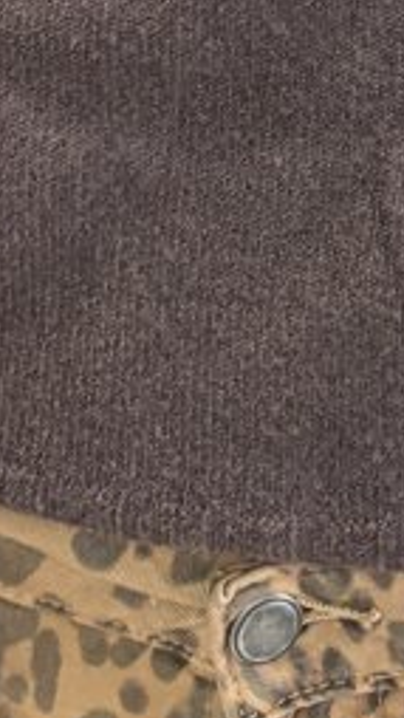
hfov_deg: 10.1
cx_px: 421
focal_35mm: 119
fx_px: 2265
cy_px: -537
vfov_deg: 15.6
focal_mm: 5.96
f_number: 1.6
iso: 125
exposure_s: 1/50
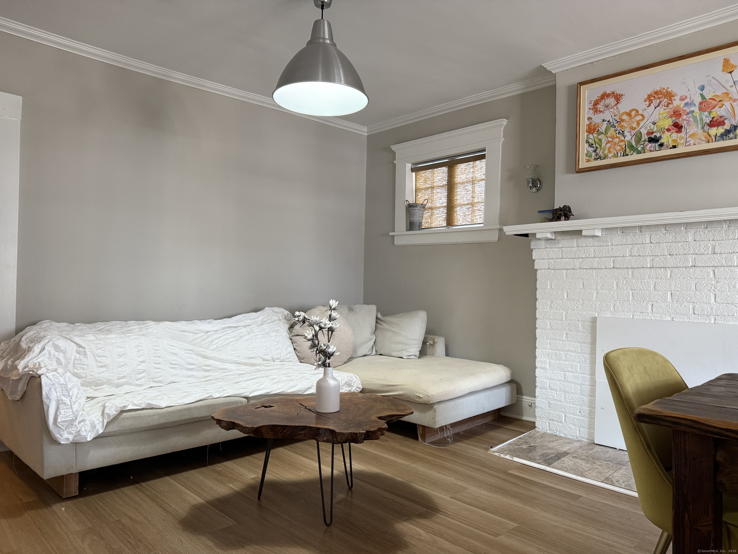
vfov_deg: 56.8
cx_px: 369
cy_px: 277
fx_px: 512
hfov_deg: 71.6
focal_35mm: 24
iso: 250
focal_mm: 6.76
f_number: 1.78
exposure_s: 1/60
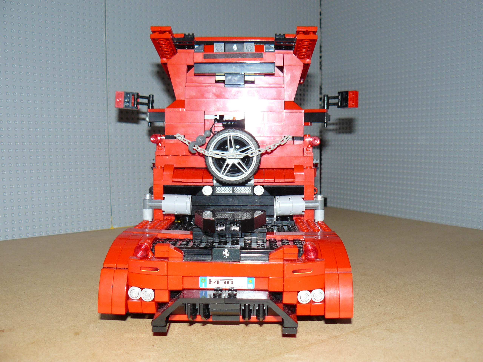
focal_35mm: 37
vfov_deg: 38.7
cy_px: 181
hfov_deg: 50.1
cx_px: 242
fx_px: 516
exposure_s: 1/30
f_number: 2.8
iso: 100
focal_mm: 6
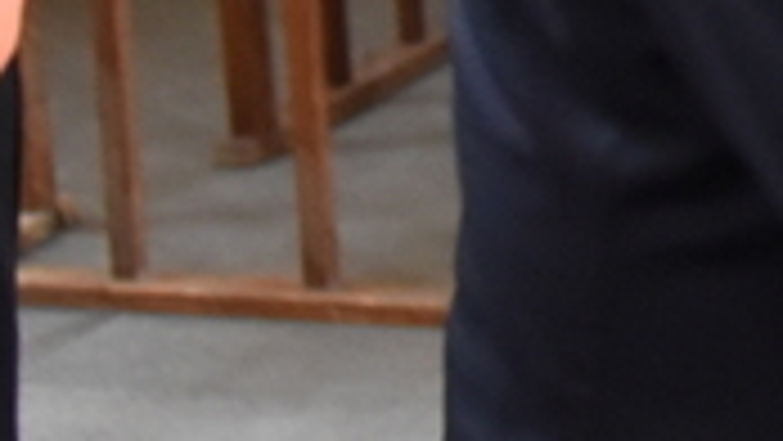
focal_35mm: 217
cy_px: -261
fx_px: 4507
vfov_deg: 5.5
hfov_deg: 8.5
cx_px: 2250
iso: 1400
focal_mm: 20
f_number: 3.5
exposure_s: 1/30
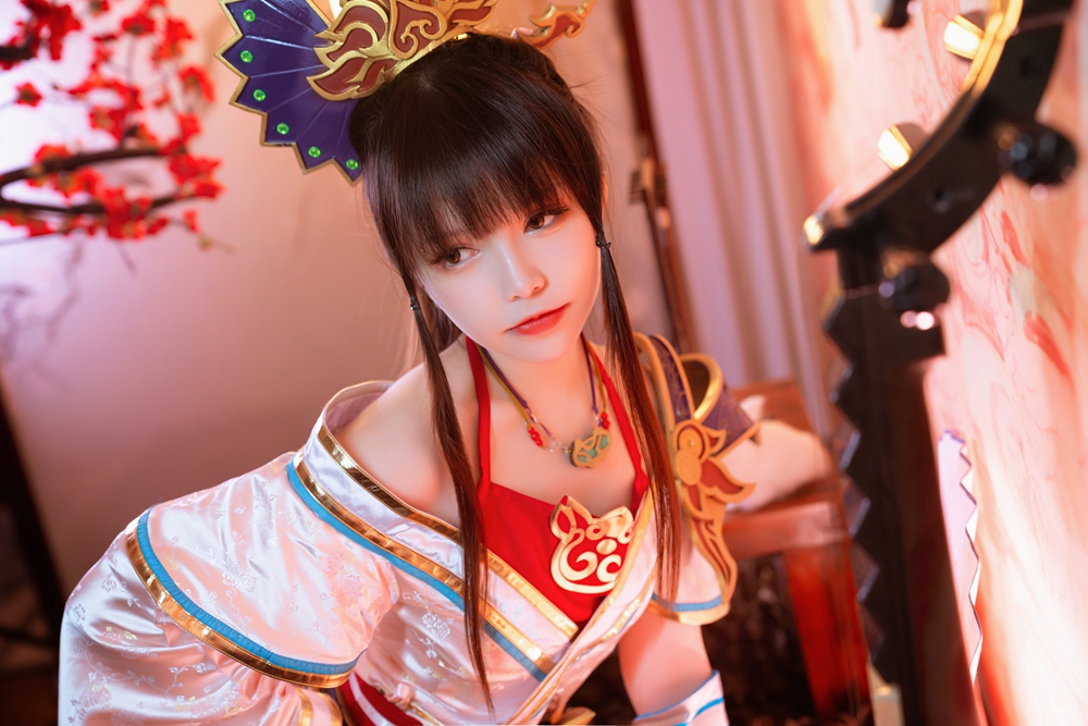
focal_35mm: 54
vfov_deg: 25.1
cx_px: 544
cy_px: 363
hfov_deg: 36.9
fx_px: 1632
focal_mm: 54
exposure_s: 1/40
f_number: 3.2
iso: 400
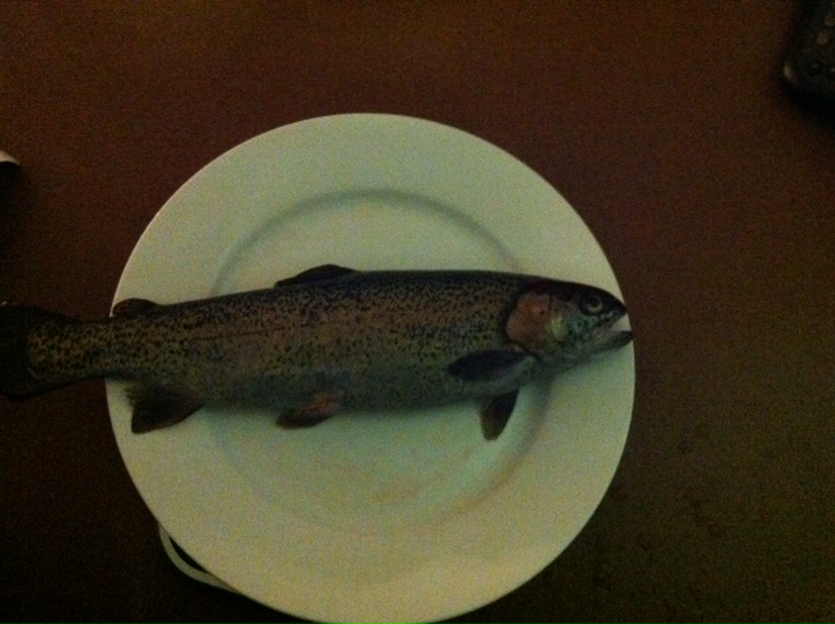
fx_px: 843
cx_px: 418
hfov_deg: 52.7
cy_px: 312
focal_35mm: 35
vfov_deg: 40.6
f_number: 2.8
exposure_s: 1/15
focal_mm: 3.85
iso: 1000
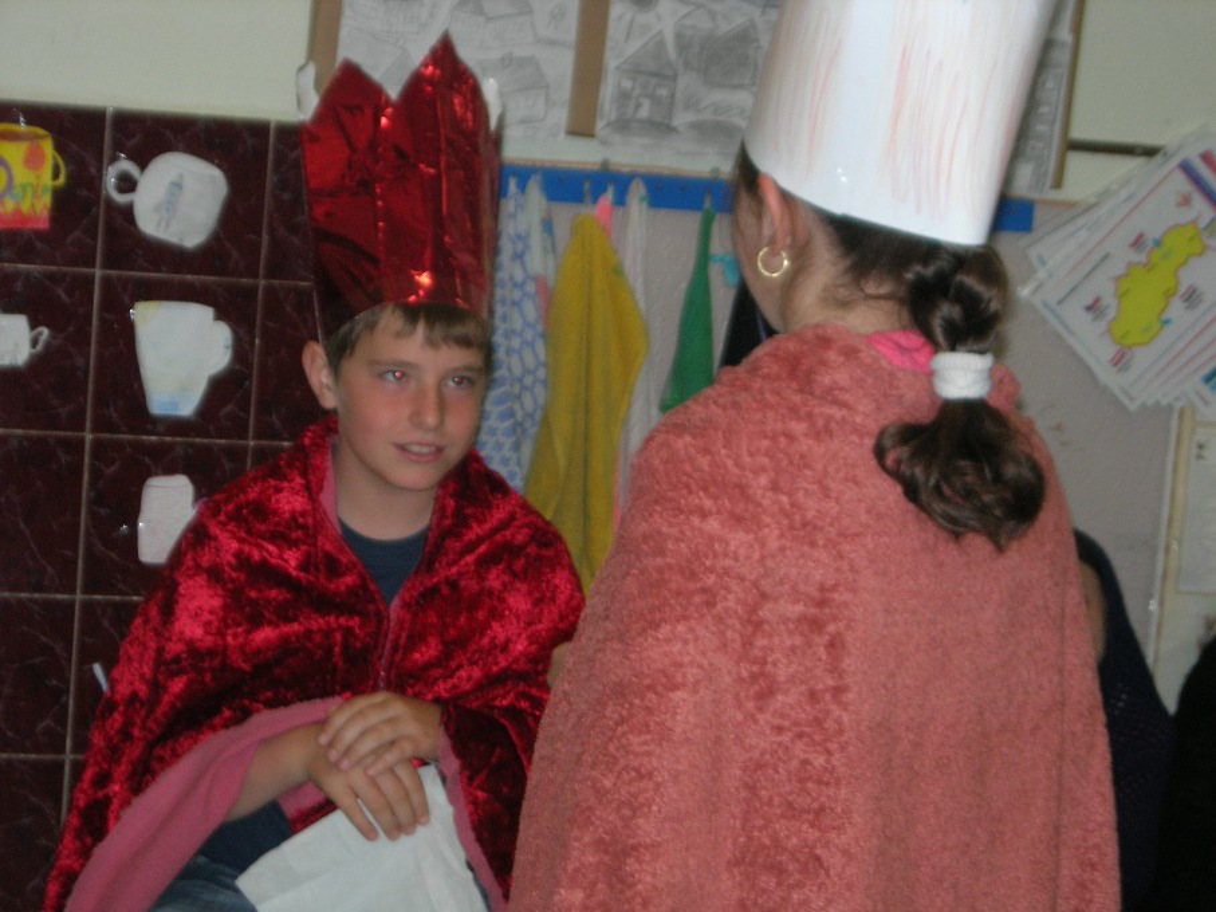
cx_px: 608
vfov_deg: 14.4
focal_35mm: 103
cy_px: 456
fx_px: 3618
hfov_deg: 19.1
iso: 112
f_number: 4.6
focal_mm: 21.3
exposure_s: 1/60.1
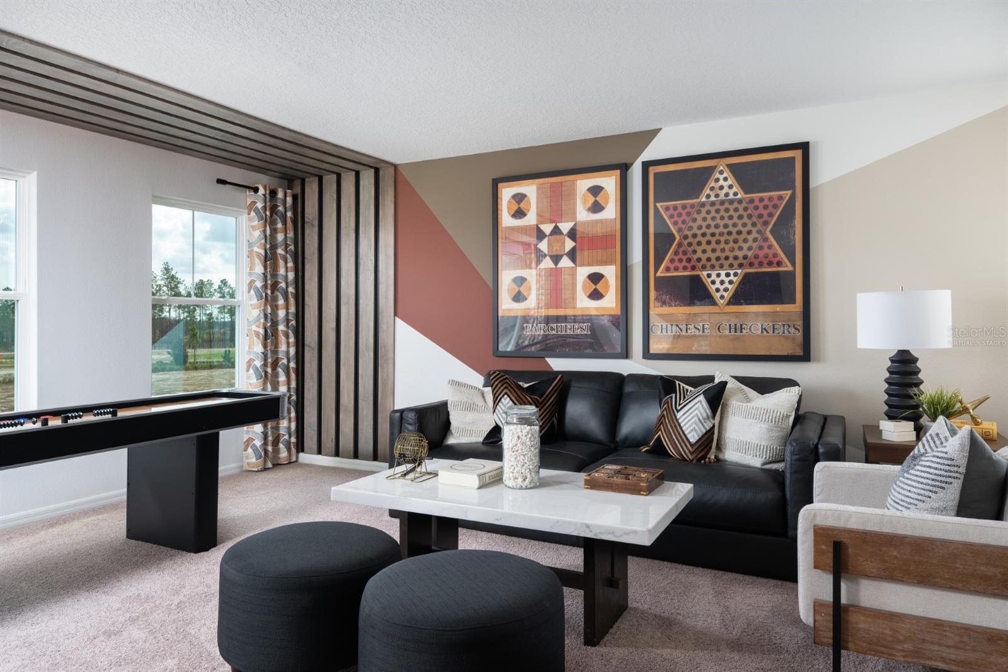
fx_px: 644
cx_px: 504
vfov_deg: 55.1
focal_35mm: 23
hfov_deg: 76.1
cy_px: 336
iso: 200
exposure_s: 1/160
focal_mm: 23
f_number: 8
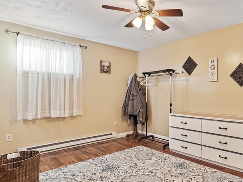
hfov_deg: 68.5
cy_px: 98
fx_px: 161
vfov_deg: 58.8
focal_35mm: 23
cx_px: 186
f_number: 2.8
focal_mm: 15
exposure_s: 1/30
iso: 400
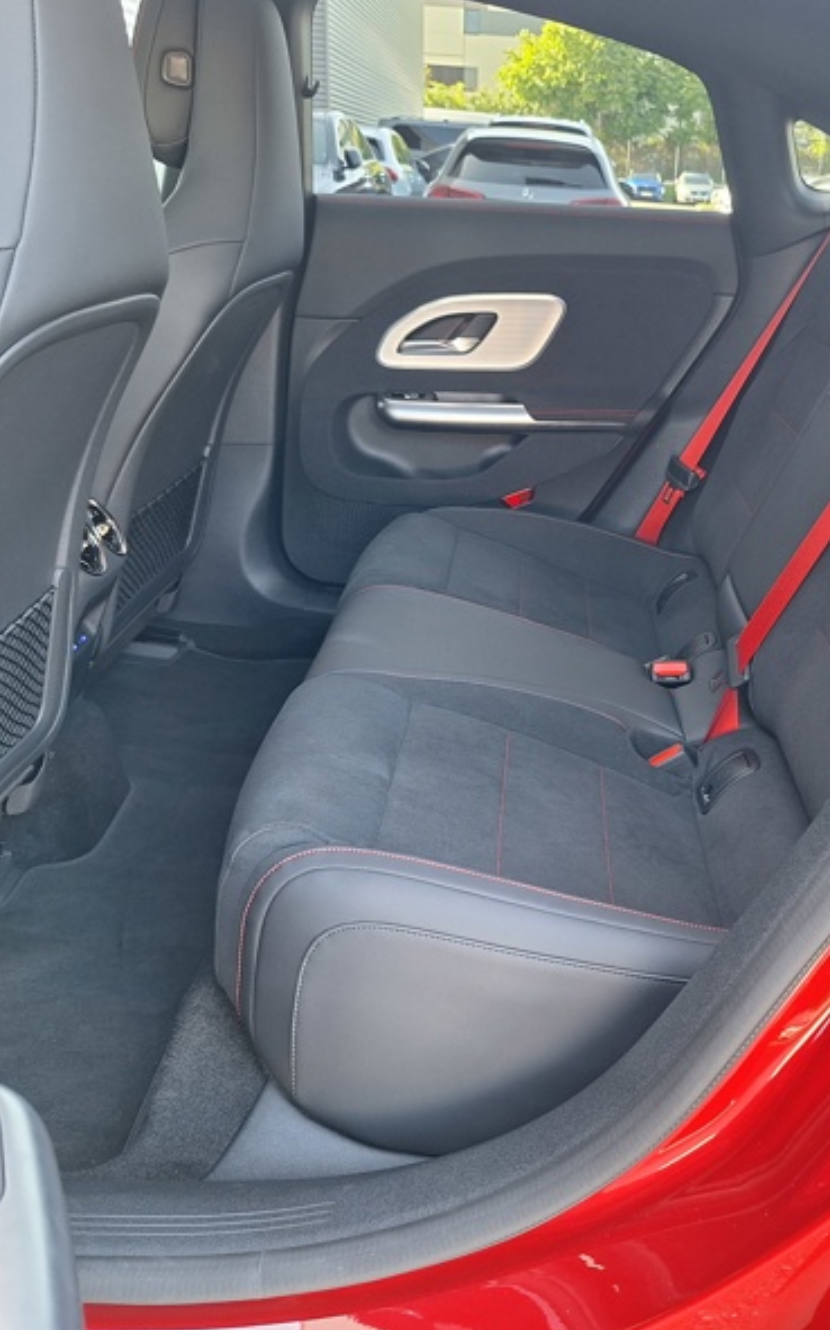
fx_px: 1195
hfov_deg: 37.4
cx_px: 614
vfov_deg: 58.2
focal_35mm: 33
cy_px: 662
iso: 80
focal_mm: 5.54
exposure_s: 1/50
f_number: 1.8
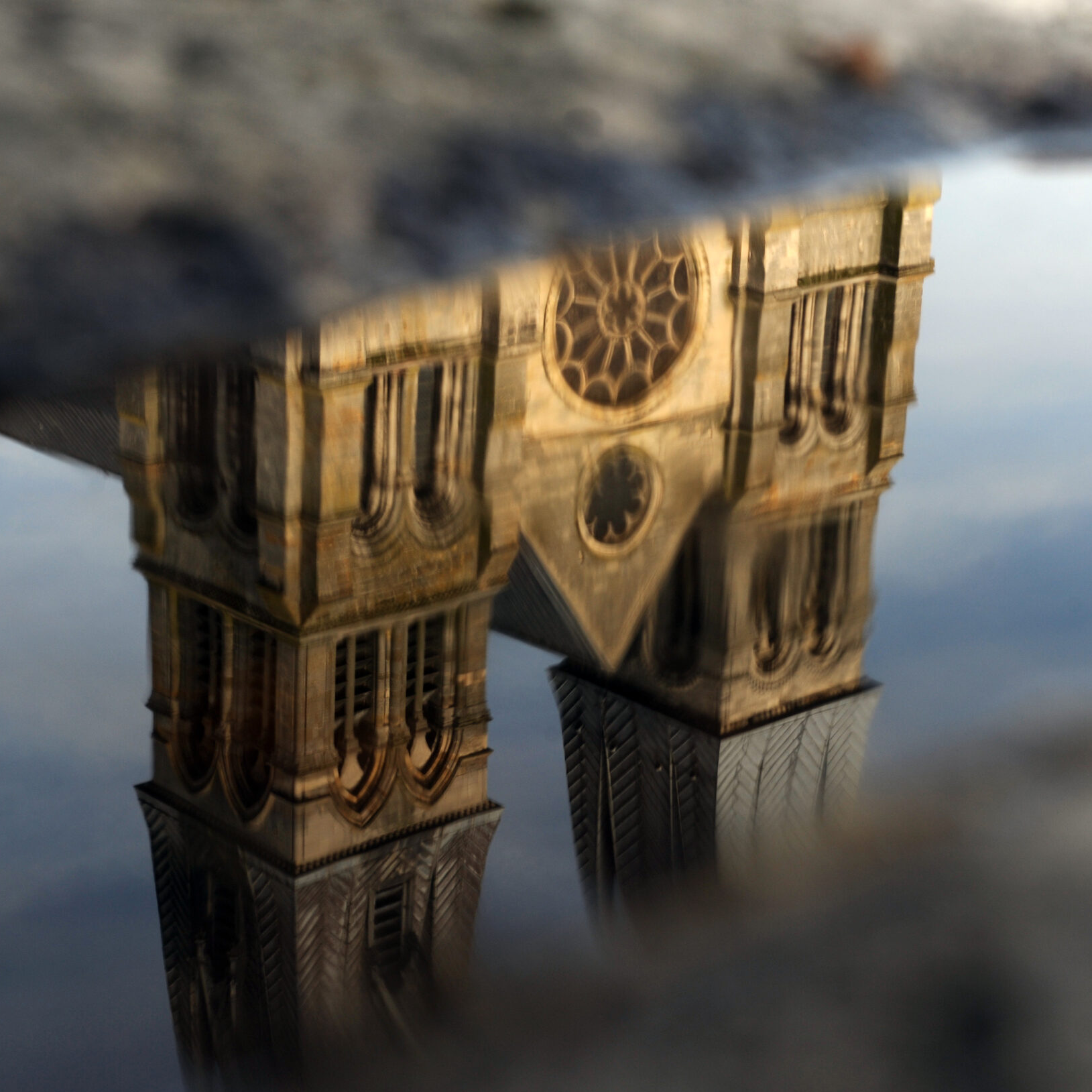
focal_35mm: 75
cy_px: 542
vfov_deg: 23.1
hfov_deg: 23.1
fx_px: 2677
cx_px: 537
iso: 200
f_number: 7.1
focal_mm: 58
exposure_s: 1/250
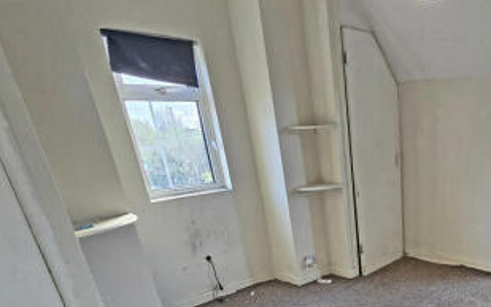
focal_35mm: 26
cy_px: 306
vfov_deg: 41.5
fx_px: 348
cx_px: 385
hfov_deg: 64.8
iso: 125
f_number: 2.2
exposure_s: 1/50
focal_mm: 2.2
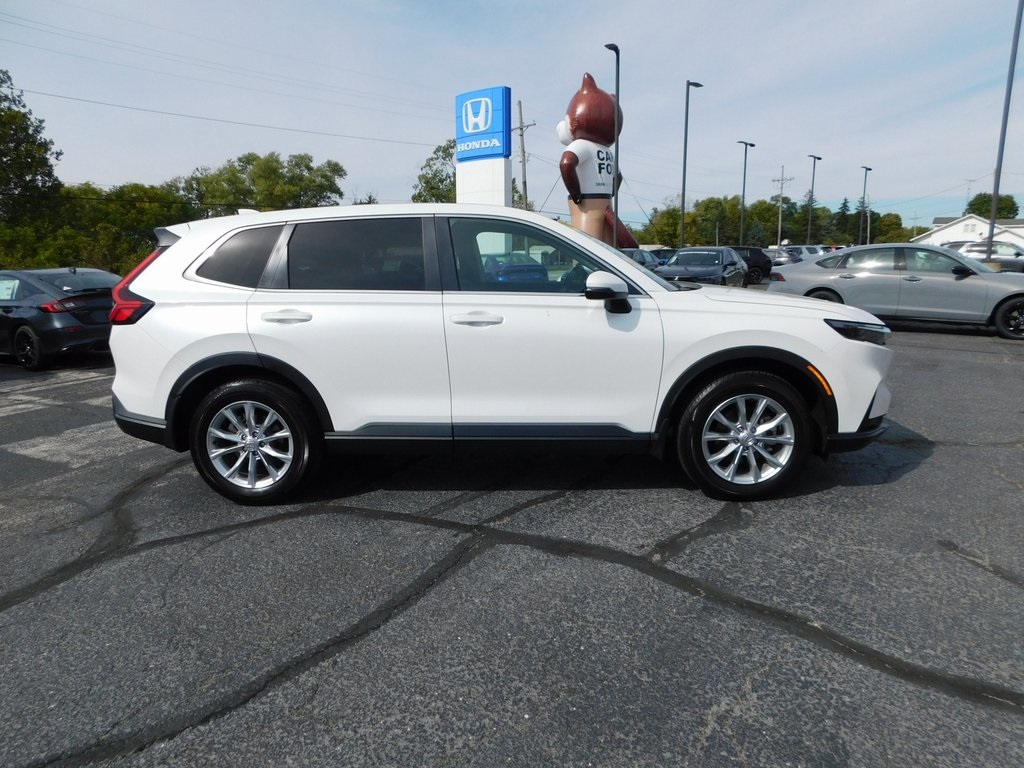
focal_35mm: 23
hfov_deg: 73.9
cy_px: 384
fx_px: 680
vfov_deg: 58.9
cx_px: 512
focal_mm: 4
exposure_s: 1/800
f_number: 6
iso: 125
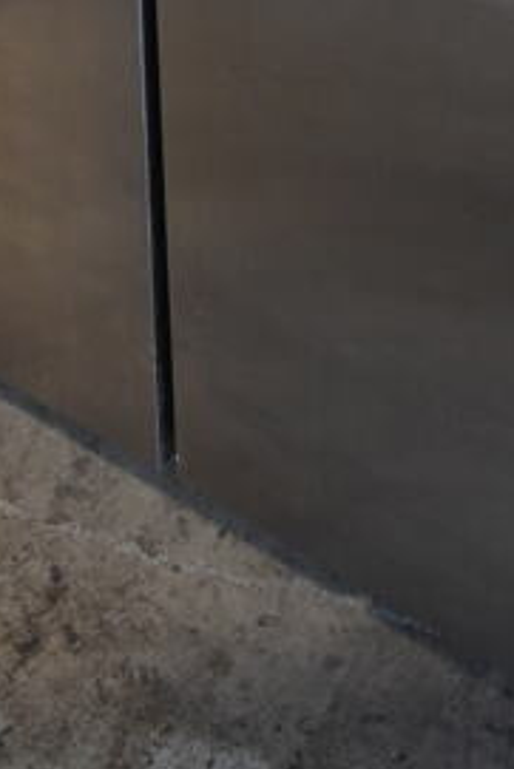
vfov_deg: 18.7
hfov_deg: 15.0
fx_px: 1946
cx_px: 261
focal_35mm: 91
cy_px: -501
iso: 800
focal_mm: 18
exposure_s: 1/30
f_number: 3.5
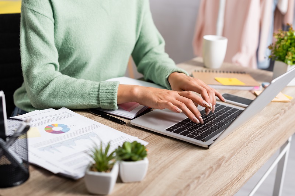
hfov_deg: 39.6
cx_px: 148
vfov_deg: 27.0
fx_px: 410
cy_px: 98
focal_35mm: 50
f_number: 3.5
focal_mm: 50
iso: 80
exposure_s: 1/200
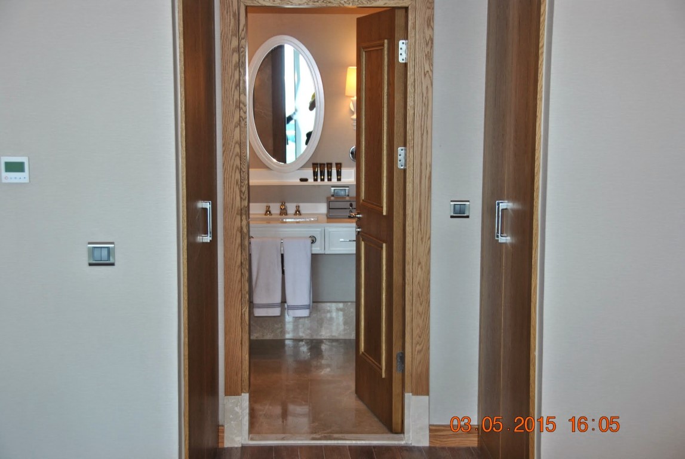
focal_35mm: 57
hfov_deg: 35.0
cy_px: 230
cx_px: 342
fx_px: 1086
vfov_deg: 23.8
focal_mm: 38
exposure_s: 1/60
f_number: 4.2
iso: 200
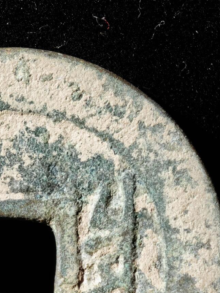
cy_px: 276
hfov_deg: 7.0
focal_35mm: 210
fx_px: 1780
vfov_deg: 9.4
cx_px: 2
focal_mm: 9
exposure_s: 1/104
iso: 400
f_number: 2
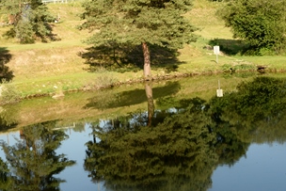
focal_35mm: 80
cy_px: 73
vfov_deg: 17.1
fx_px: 636
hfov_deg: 24.9
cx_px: 51
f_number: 4
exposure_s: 1/500
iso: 125
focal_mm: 38
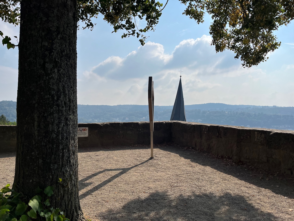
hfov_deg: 67.3
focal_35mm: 26
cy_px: 110
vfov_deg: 53.1
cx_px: 147
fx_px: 221
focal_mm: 5.1
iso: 50
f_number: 1.6
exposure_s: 1/9091
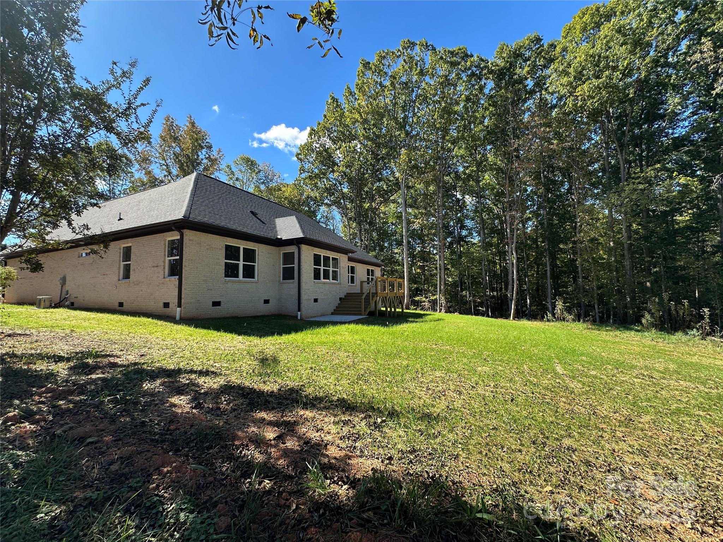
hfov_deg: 102.1
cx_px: 362
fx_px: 292
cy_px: 271
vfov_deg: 85.7
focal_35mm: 14
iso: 40
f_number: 2.2
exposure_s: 1/518
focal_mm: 2.22
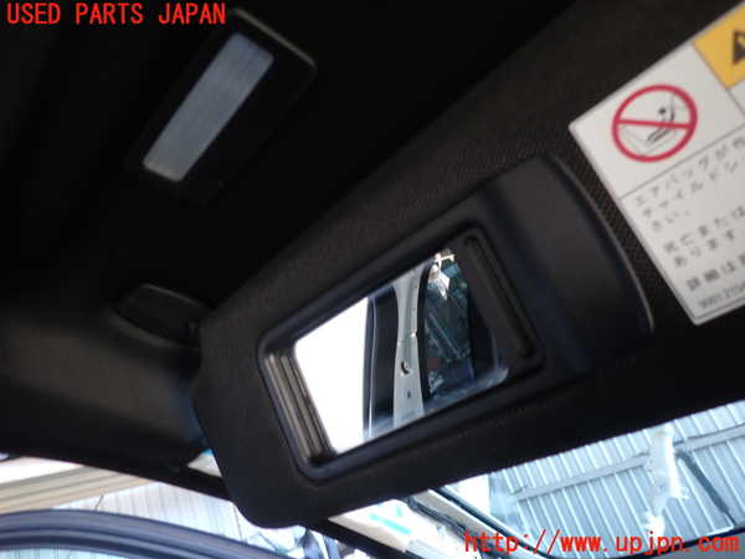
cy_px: 280
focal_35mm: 25
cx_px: 372
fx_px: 538
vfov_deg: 54.9
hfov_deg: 69.4
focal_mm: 4.5
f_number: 2
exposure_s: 1/50
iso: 200
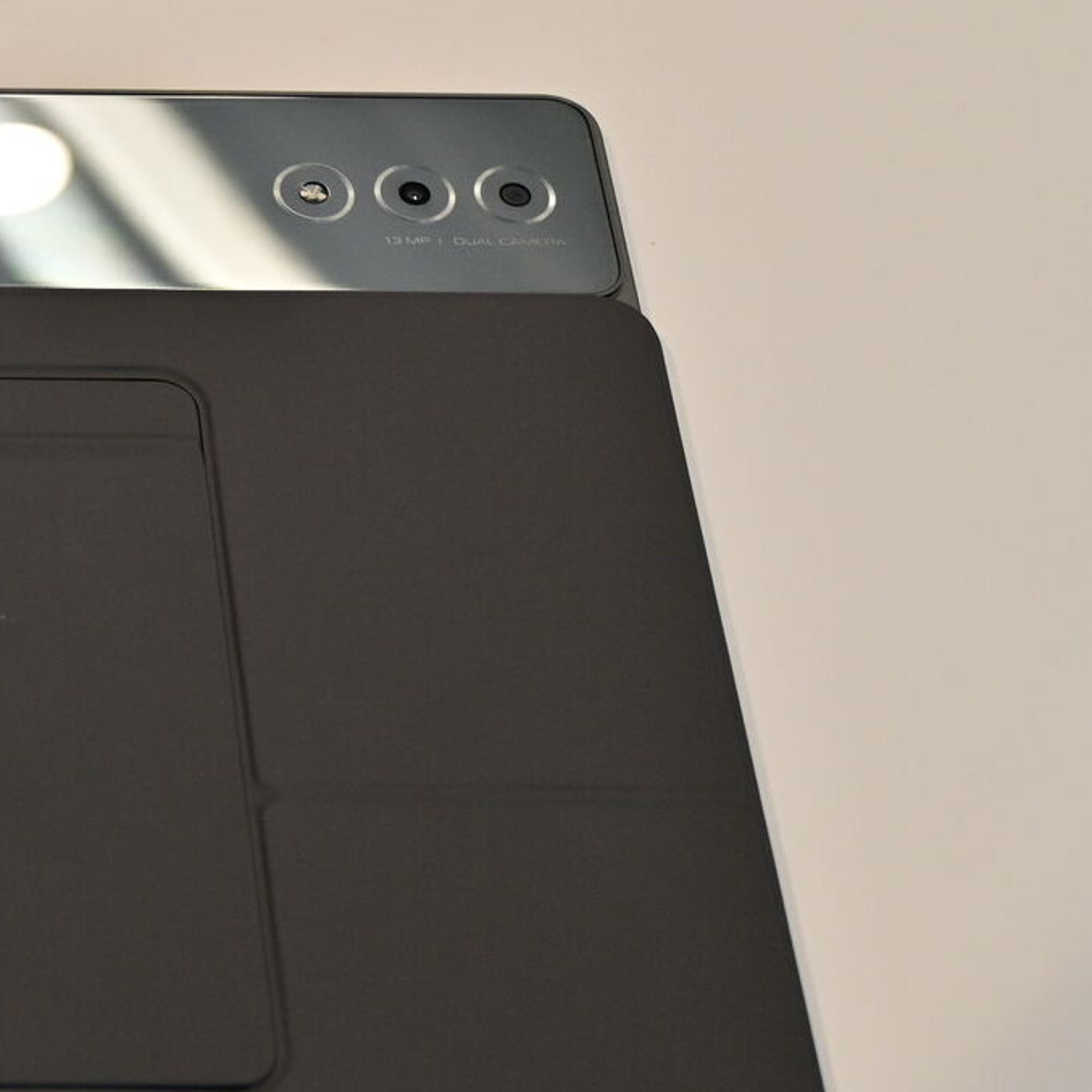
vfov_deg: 18.1
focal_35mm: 96
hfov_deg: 16.8
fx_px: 3419
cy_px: 655
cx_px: -427
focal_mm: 26.5
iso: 360
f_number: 4.5
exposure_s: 1/40
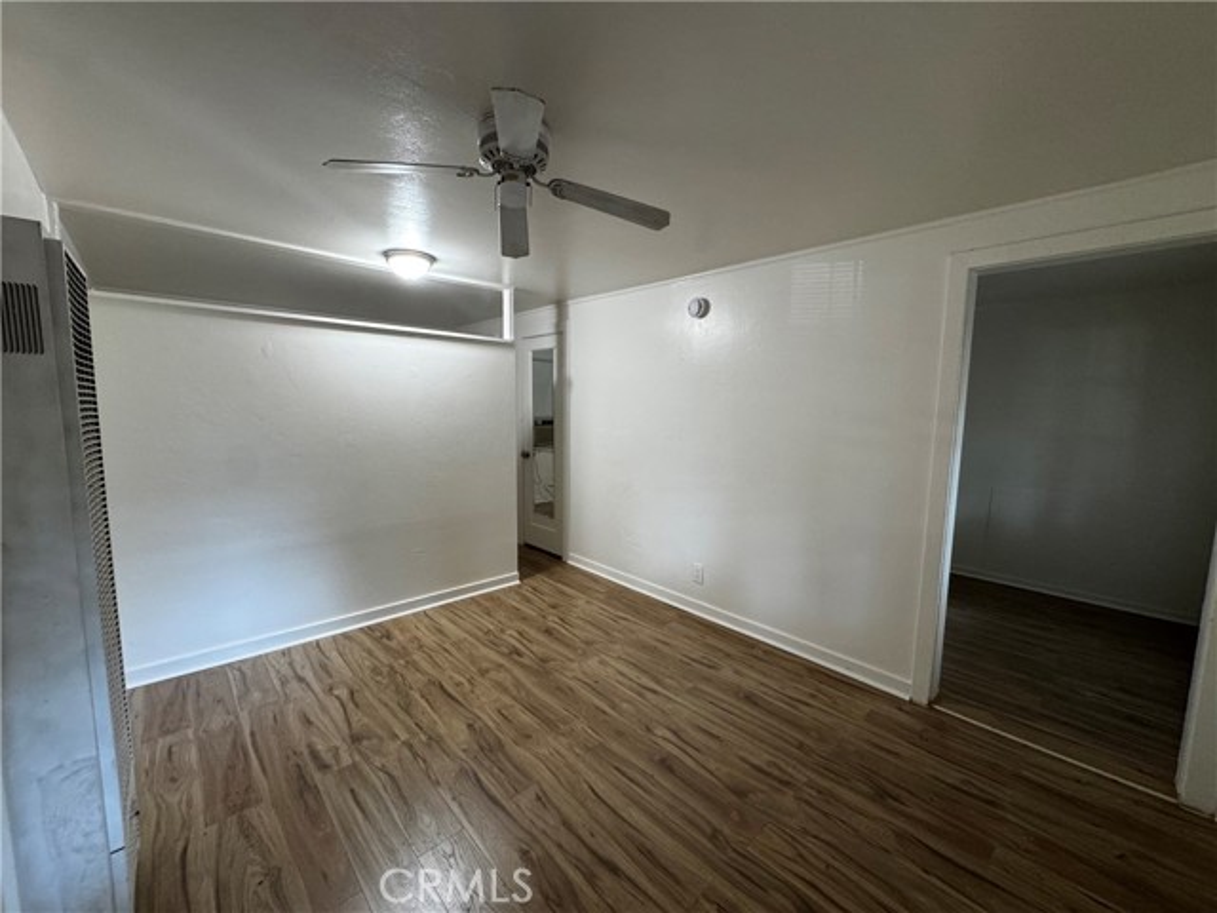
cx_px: 608
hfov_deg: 102.1
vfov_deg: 85.7
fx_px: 492
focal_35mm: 14
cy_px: 456
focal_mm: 2.22
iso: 250
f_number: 2.2
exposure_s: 1/60
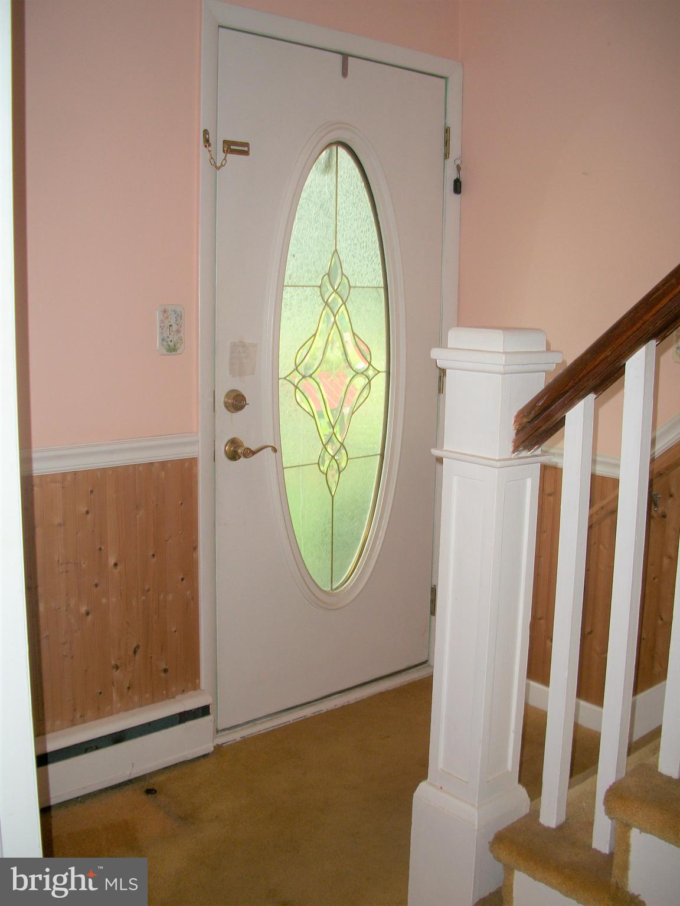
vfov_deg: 52.6
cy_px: 453
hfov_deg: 40.7
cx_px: 340
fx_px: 917
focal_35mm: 35
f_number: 3.1
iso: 80
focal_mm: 6.3
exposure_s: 1/30
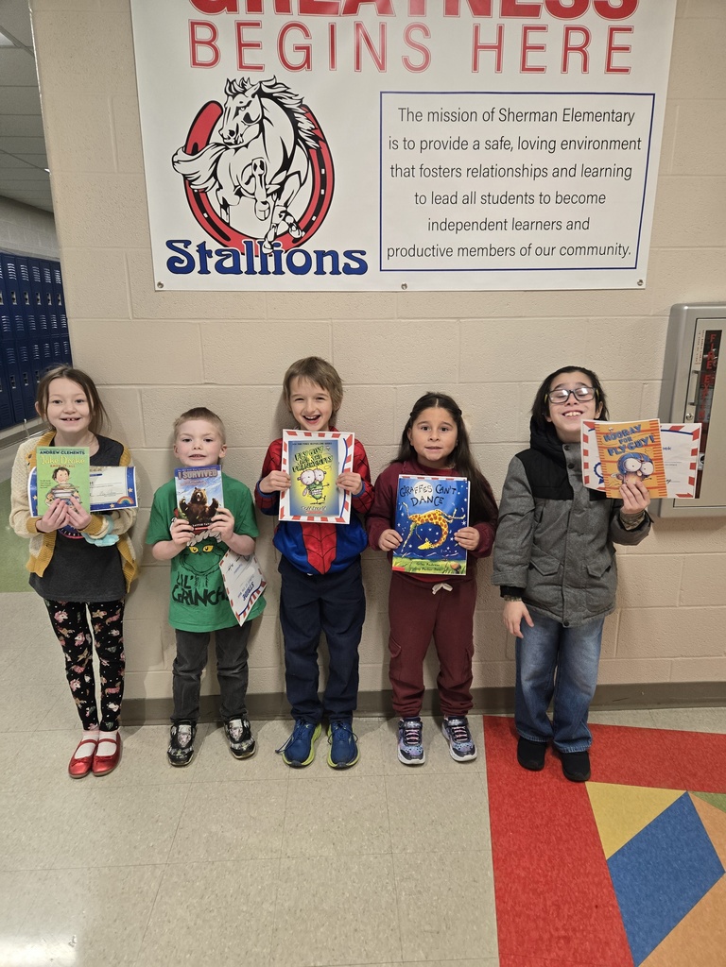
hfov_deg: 58.9
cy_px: 484
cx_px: 363
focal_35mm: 23
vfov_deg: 73.9
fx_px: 643
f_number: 1.8
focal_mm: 5.4
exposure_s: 1/120
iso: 250
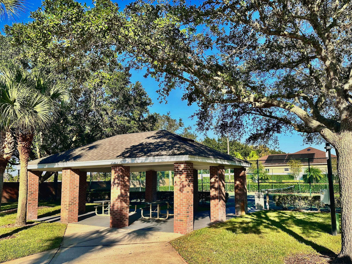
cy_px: 143
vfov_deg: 49.7
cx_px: 193
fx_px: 285
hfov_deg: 63.3
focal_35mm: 28
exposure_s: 1/2660
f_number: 1.78
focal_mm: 6.86
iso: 80
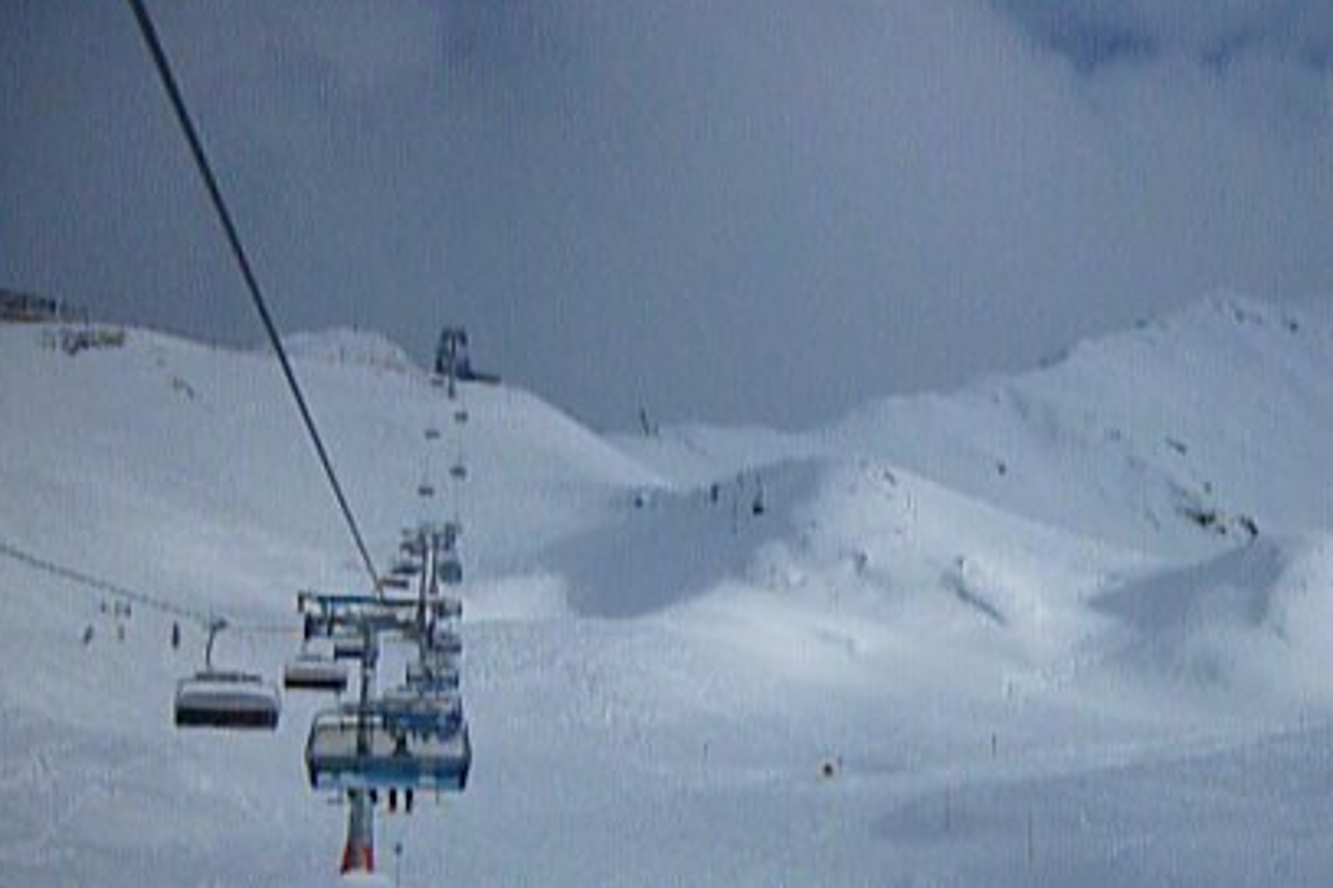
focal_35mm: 54
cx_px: 1025
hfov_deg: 35.9
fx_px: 1999
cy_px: 744
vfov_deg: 24.5
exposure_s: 1/2000
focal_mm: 5.5
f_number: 8
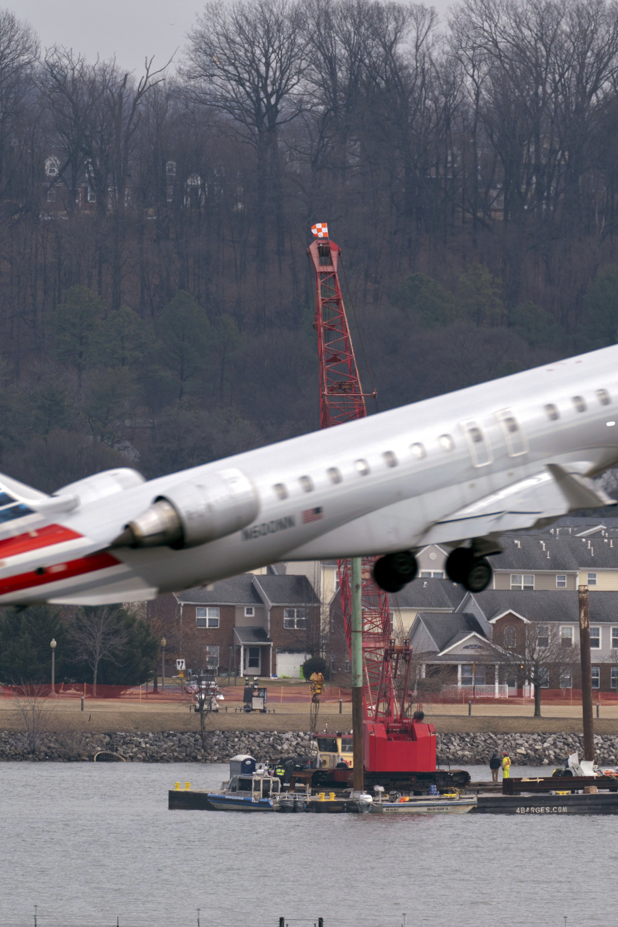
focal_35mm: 1261
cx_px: 491
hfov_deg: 1.1
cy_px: 464
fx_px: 32465
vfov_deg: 1.6
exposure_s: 1/500
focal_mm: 840
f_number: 5.6
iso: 250
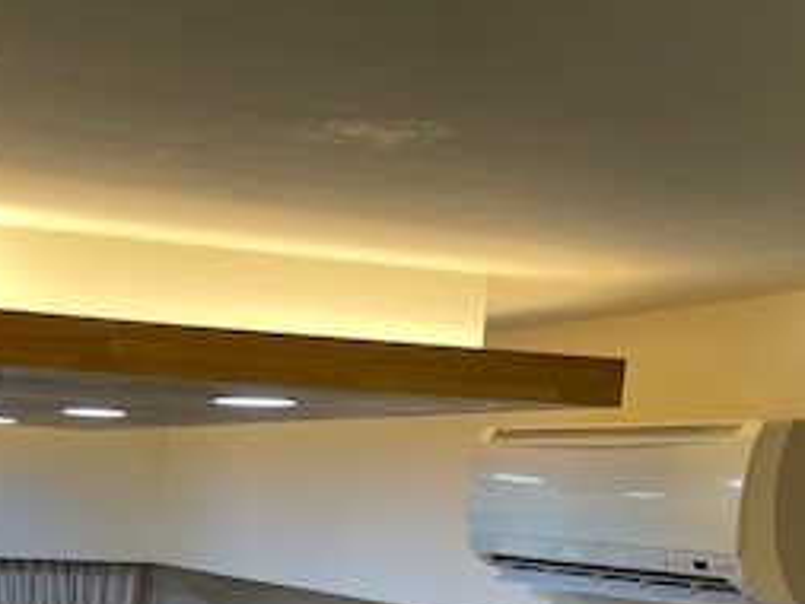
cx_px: 80
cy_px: 792
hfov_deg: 27.2
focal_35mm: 69
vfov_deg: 19.6
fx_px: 1605
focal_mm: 4.2
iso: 40
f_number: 1.6
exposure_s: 1/120
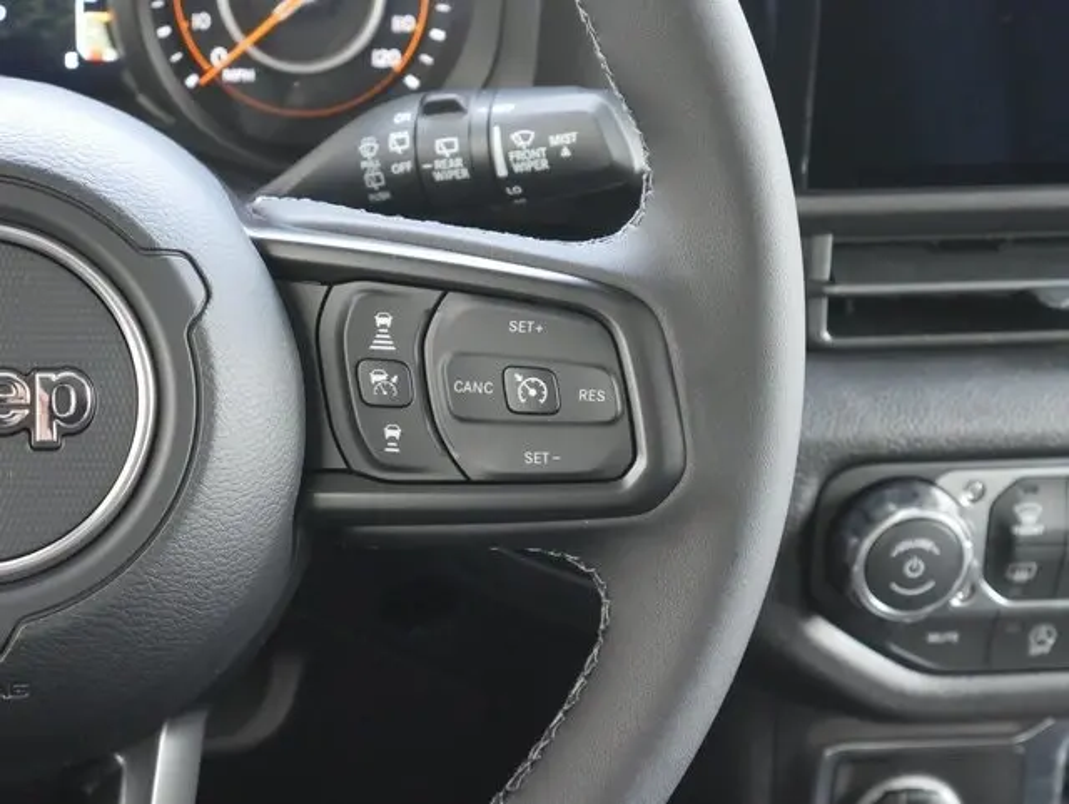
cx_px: 534
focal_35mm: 84
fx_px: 2596
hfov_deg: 23.3
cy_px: 402
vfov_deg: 17.6
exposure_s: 1/50
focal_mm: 42
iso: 3200
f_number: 5.6
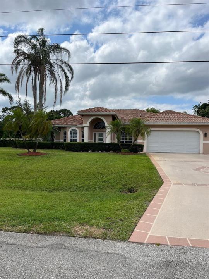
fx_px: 209
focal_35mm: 26
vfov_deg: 67.3
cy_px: 140
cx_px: 104
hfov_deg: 53.1
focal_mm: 5.1
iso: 50
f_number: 1.6
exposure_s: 1/5848
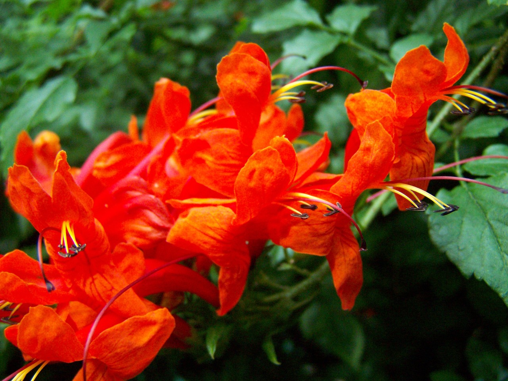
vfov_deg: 37.7
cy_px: 190
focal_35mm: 38
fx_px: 558
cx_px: 254
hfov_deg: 49.0
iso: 400
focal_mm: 6.3
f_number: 2.8
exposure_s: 1/800
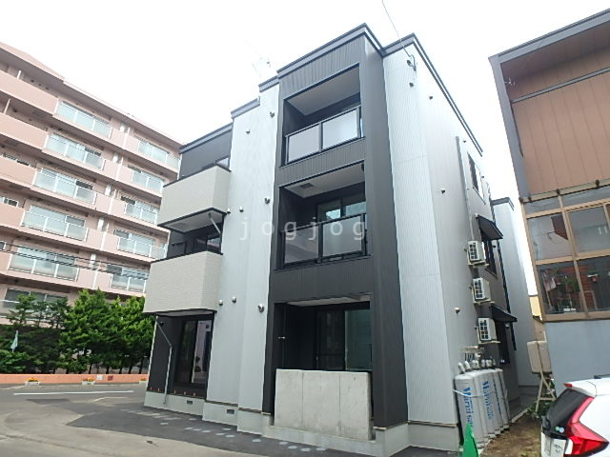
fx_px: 370
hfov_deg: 79.0
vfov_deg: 63.4
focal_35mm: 21
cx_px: 305
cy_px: 228
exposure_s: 1/200
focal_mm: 3.7
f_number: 3.5
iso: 125
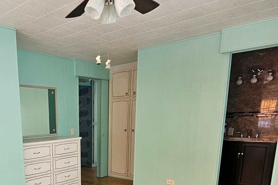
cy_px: 174
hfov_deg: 58.4
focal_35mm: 30
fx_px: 232
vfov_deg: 39.7
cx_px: 67
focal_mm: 2.2
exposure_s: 1/77.4
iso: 250
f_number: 2.2
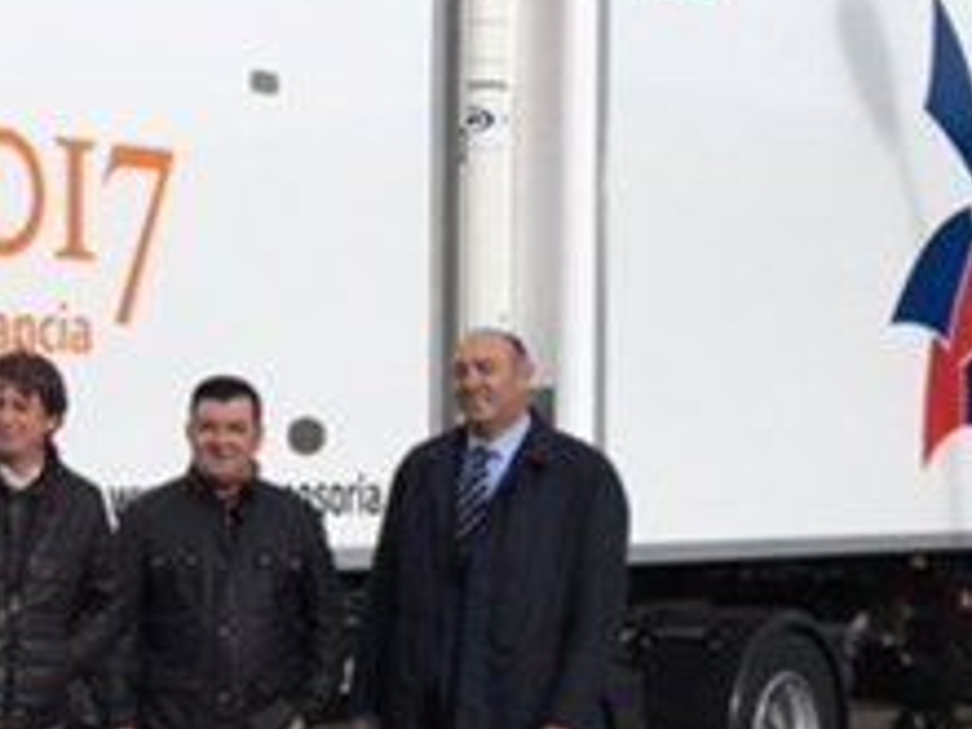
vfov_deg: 16.2
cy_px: 477
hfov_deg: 19.7
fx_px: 2555
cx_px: -318
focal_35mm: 91
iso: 25
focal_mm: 4.15
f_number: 2.2
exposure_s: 1/1832
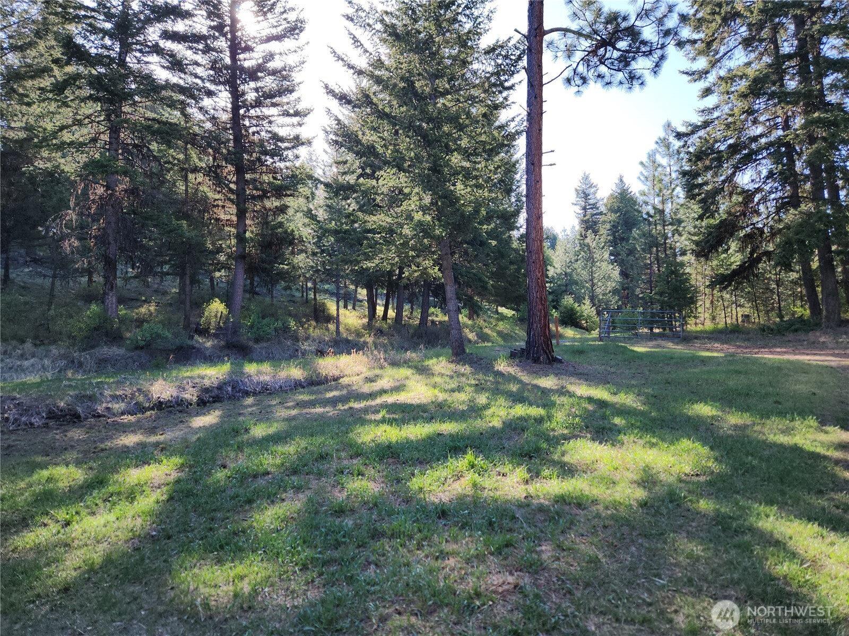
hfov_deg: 73.9
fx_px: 564
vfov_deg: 58.9
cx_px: 424
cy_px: 318
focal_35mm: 23
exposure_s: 1/417
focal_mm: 5.4
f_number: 1.8
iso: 20
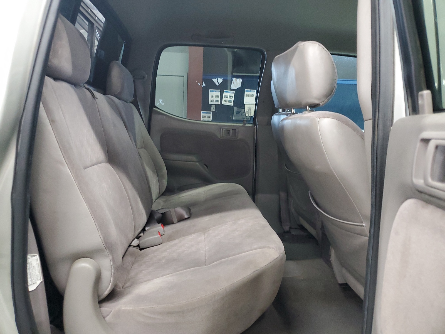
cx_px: 222
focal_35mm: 26
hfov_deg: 67.3
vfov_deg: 53.1
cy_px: 167
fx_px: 334
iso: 301
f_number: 1.5
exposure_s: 1/20
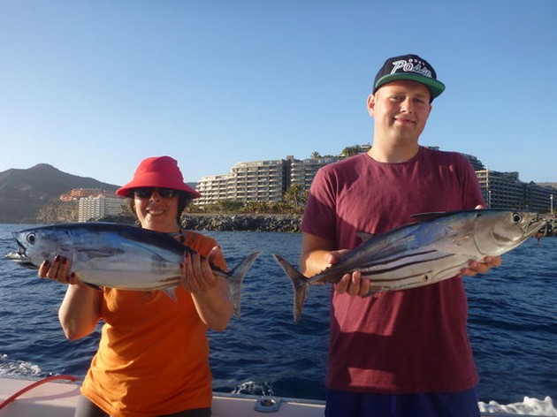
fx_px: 450
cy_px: 208
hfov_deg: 63.5
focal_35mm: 28
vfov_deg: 49.7
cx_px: 278
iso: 100
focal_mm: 4.9
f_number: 3.3
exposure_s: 1/500
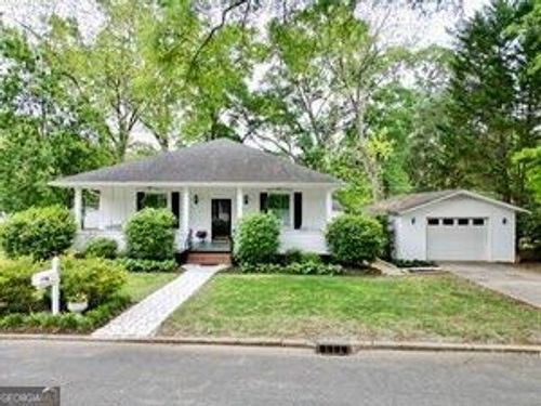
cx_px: 270
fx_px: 375
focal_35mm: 24
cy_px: 203
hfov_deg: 71.6
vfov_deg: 56.8
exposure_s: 1/725
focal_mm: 6.72
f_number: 1.7
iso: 200
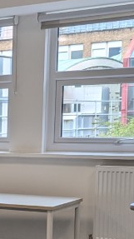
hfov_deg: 10.0
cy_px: 216
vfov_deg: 19.3
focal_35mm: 109
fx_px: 690
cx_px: -164
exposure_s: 1/204
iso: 46
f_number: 1.85
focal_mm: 6.81
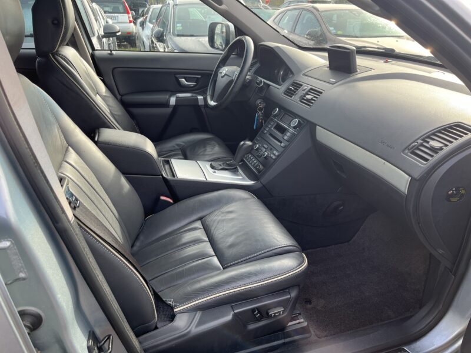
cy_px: 176
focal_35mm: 26
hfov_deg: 67.3
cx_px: 236
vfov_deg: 53.1
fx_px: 354
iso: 50
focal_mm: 5.1
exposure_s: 1/306
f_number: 1.6
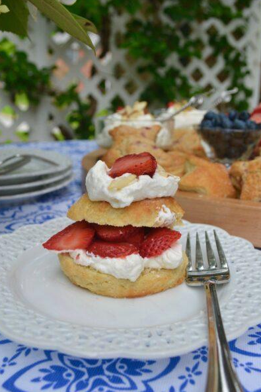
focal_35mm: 39
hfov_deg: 34.2
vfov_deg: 49.5
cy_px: 207
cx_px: 125
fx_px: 424
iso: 320
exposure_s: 1/125
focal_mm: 22
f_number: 5.6
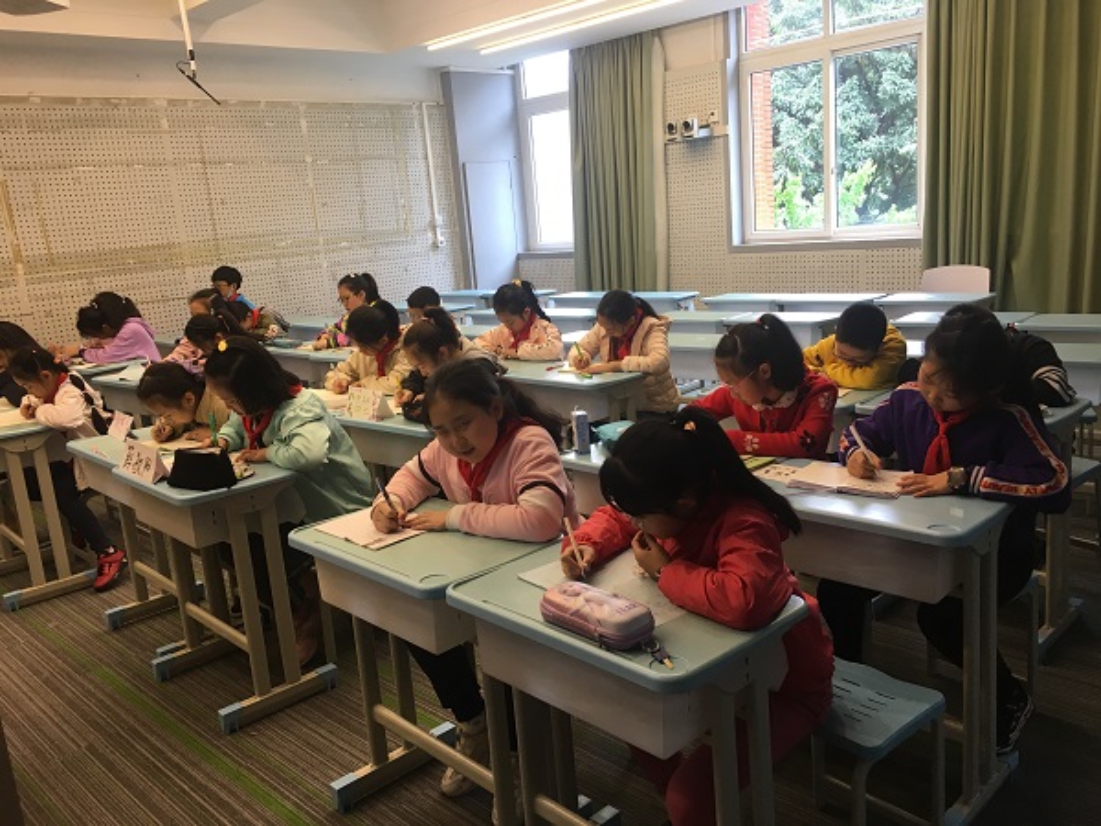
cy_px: 413
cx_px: 550
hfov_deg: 61.7
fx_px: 922
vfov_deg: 48.2
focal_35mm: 29
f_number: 2.2
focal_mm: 4.15
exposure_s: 1/33
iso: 40
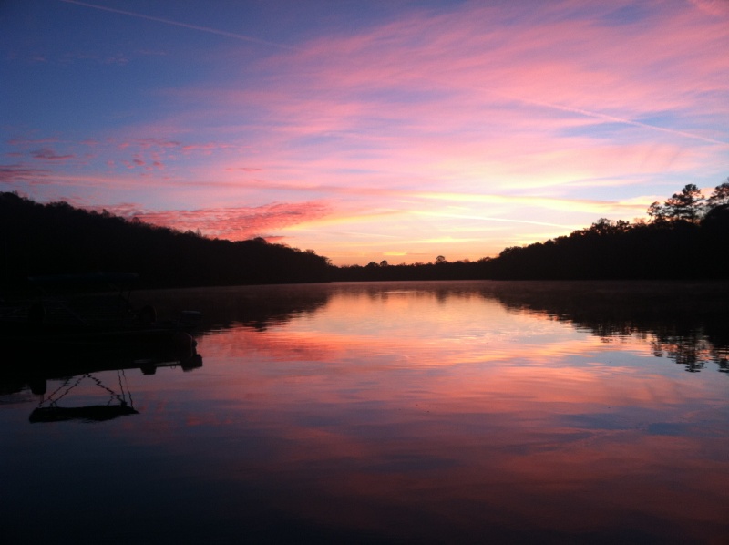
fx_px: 736
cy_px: 272
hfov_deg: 52.7
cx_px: 364
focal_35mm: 35
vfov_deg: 40.6
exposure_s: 1/60
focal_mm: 3.85
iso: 80
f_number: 2.8
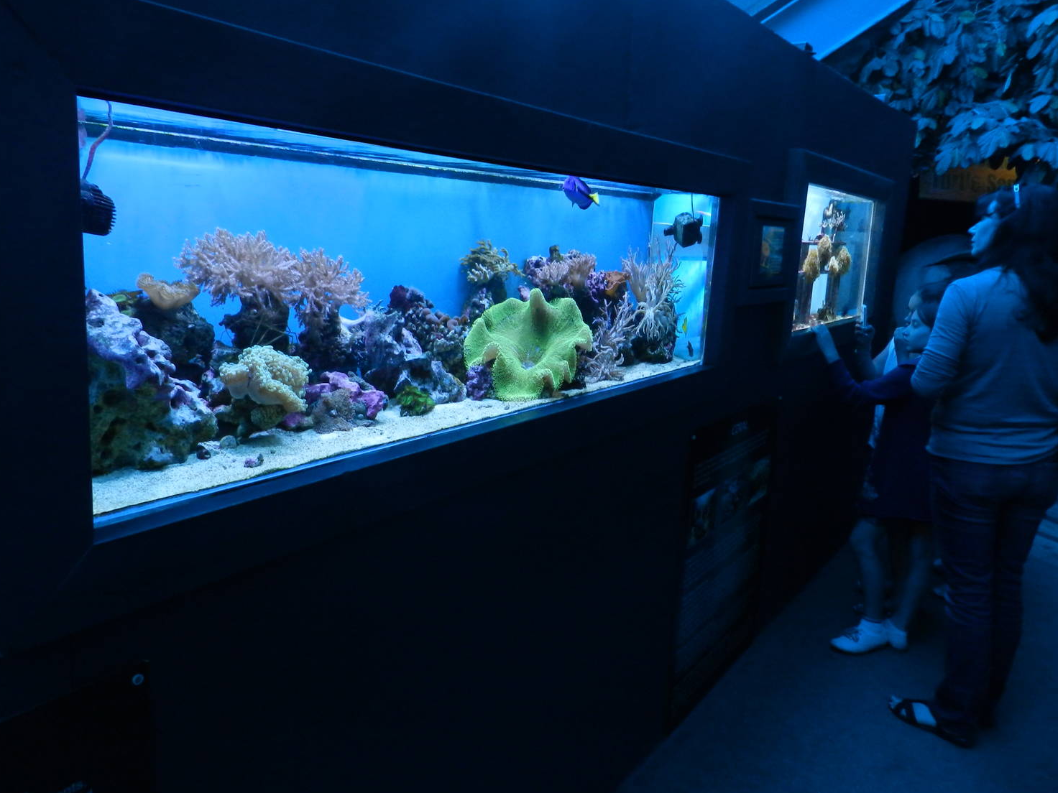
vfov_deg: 54.8
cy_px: 366
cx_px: 484
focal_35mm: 25
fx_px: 764
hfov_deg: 69.3
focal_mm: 4
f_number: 3.4
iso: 400
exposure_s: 1/25
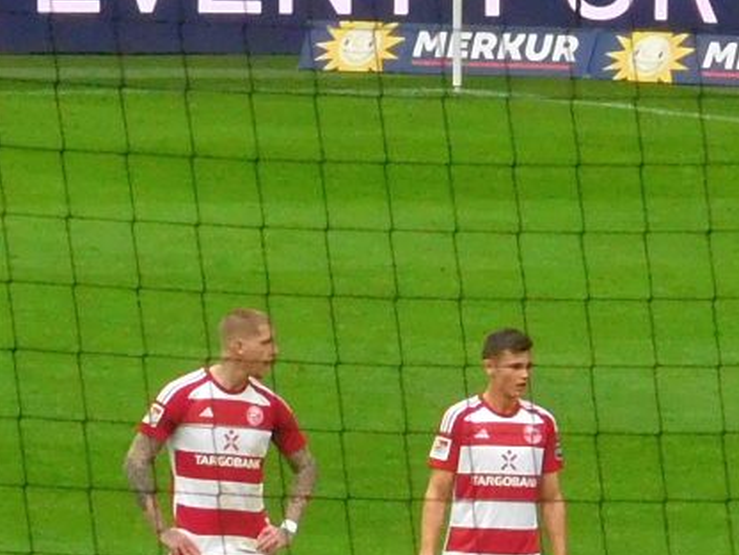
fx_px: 23078
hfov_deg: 1.8
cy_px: 902
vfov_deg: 1.4
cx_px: 568
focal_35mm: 1081
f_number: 5.5
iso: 400
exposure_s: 1/250
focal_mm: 40.1
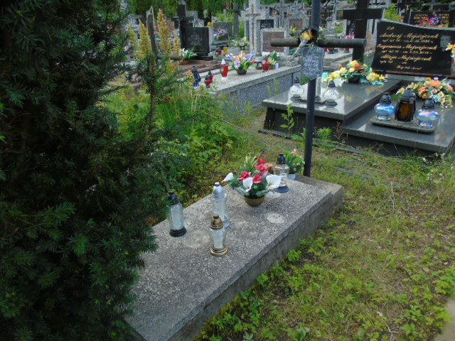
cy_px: 170
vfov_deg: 54.9
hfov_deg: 69.4
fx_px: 329
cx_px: 228
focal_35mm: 25
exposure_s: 1/125
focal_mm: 4.4
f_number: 3.4
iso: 80
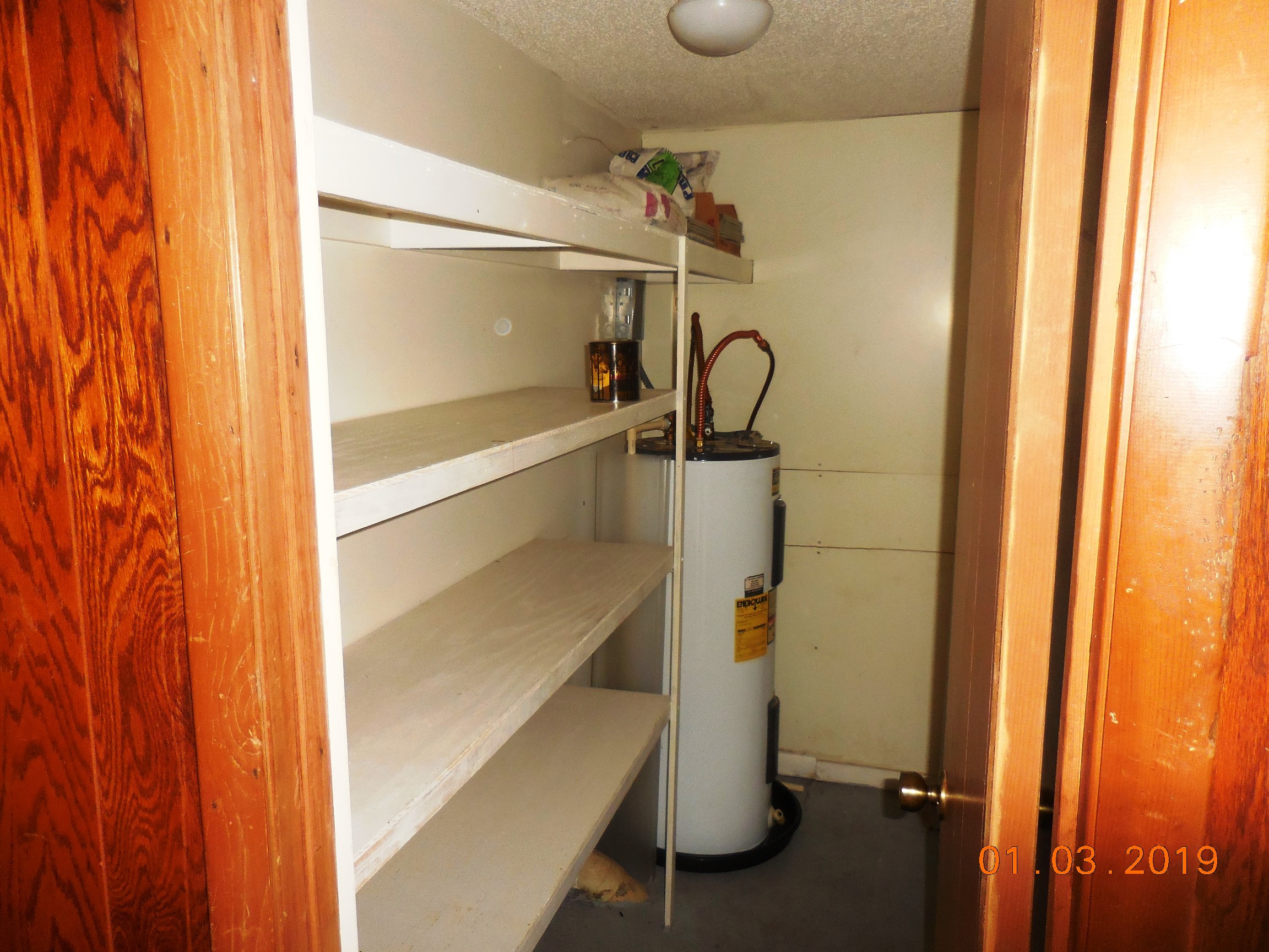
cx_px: 634
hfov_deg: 69.4
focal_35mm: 25
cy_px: 476
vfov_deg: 54.9
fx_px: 916
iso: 220
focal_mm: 4.5
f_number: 3.3
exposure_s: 1/25
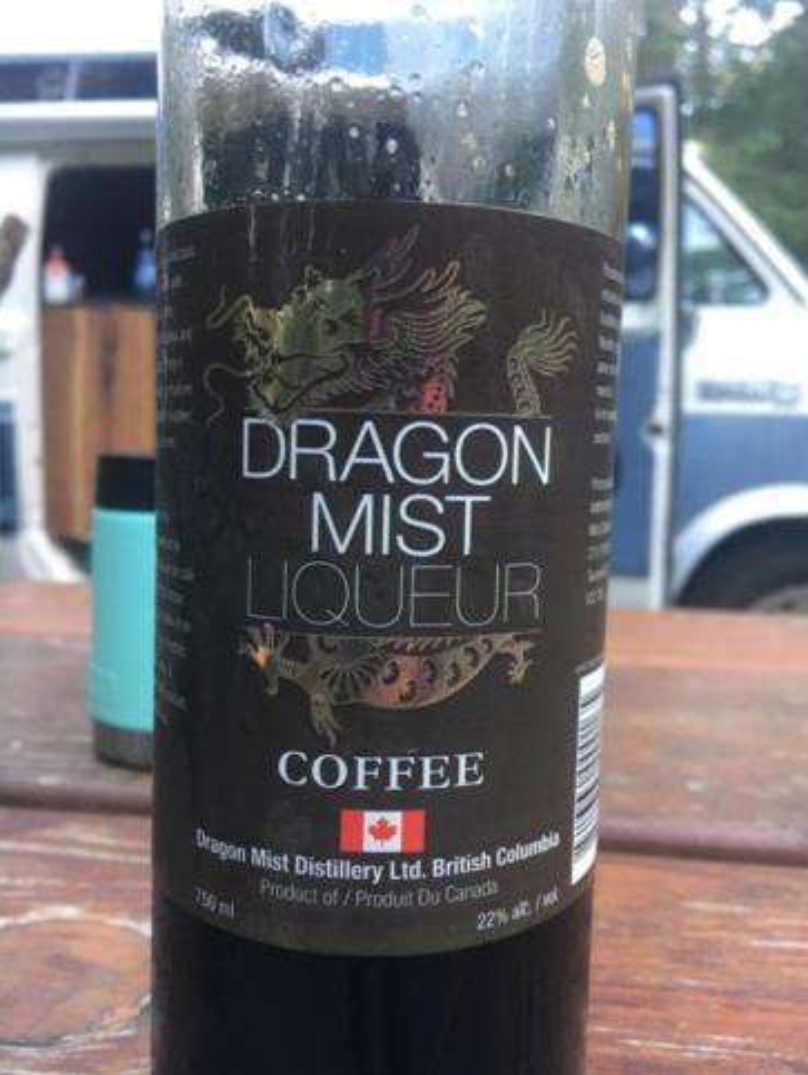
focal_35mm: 30
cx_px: 413
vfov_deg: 59.9
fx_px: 932
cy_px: 521
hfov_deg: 46.8
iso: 80
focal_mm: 4.15
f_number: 2.2
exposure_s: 1/30
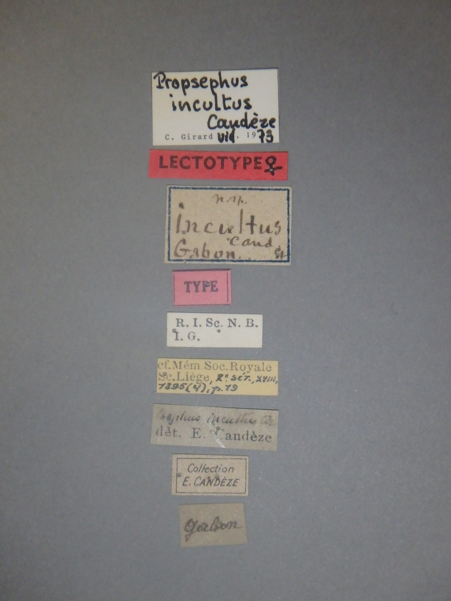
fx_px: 851
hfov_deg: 29.7
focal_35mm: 49
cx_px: 226
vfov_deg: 38.9
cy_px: 300
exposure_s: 1/60
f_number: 5.2
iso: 640
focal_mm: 8.7
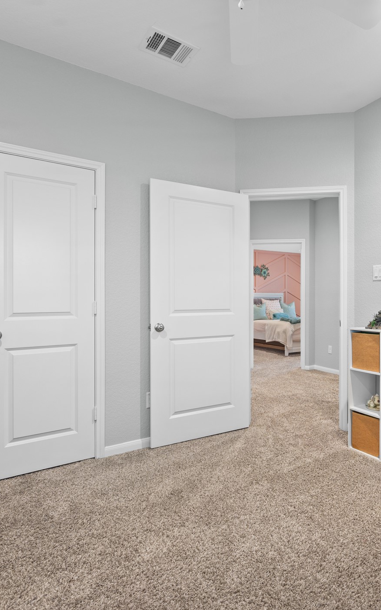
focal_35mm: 22
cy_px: 302
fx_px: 366
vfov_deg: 79.7
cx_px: 298
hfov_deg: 52.0
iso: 100
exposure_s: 2
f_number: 8
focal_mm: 14
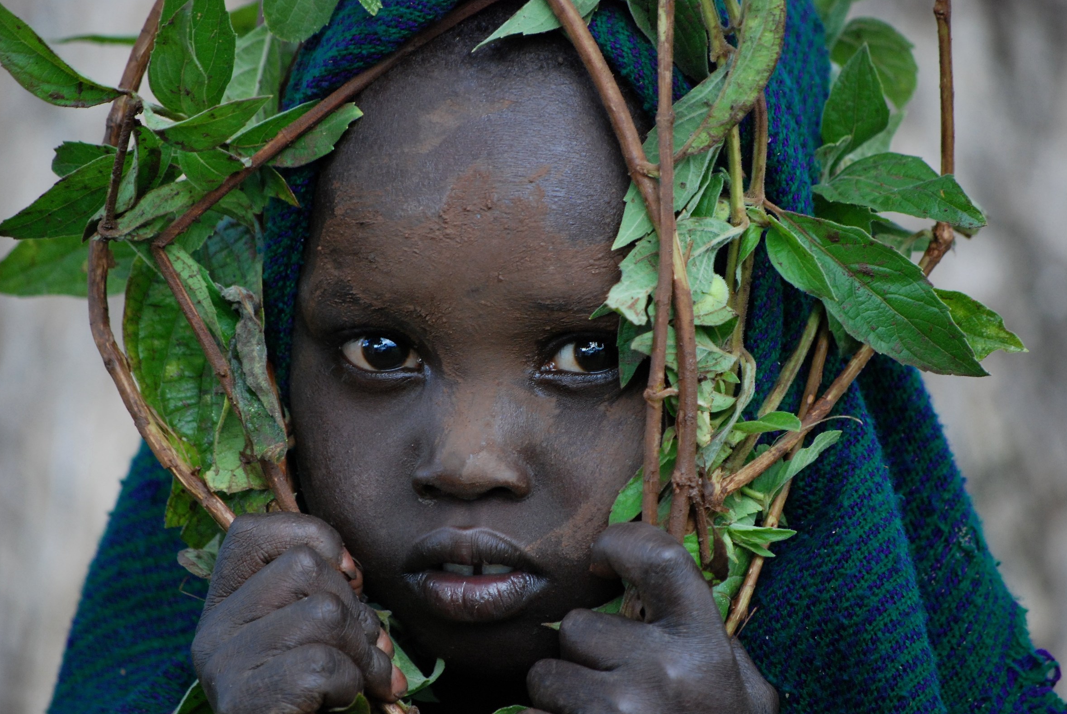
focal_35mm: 244
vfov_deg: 5.6
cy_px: 362
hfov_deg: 8.4
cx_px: 528
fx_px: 7240
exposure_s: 1/160
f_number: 5.3
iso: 640
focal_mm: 160
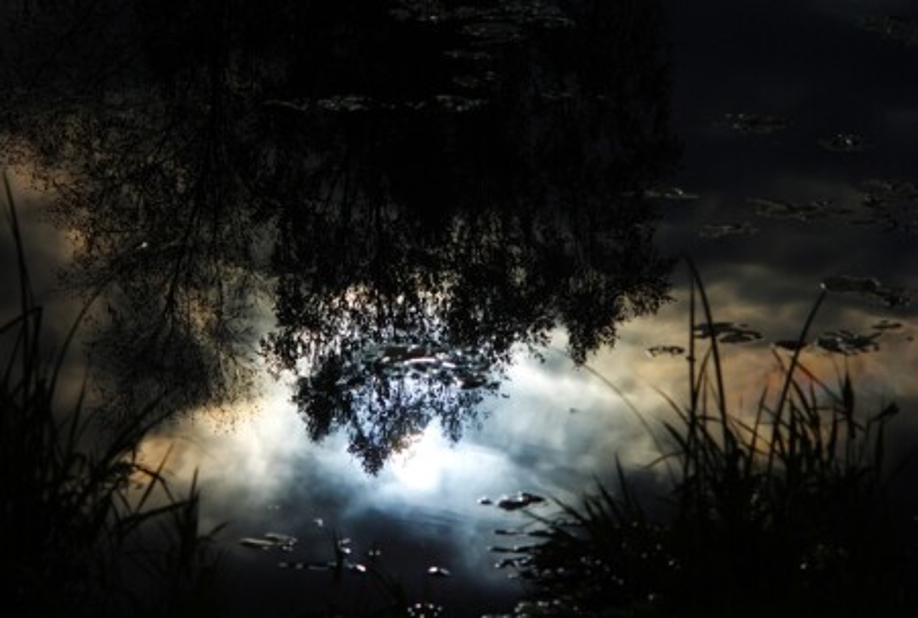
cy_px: 309
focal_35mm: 195
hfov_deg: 10.5
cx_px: 459
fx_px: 4987
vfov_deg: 7.1
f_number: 13
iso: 100
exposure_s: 1/1000
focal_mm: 130
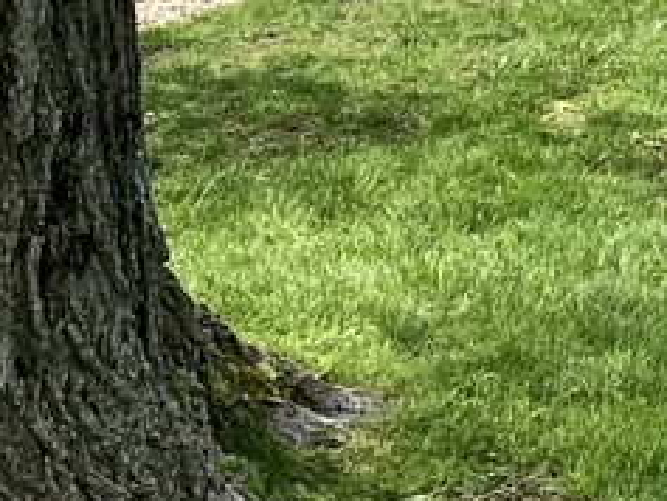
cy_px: -642
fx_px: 3046
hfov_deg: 11.8
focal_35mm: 158
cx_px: 1058
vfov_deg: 8.7
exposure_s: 1/1250
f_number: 1.8
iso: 25
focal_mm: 4.25
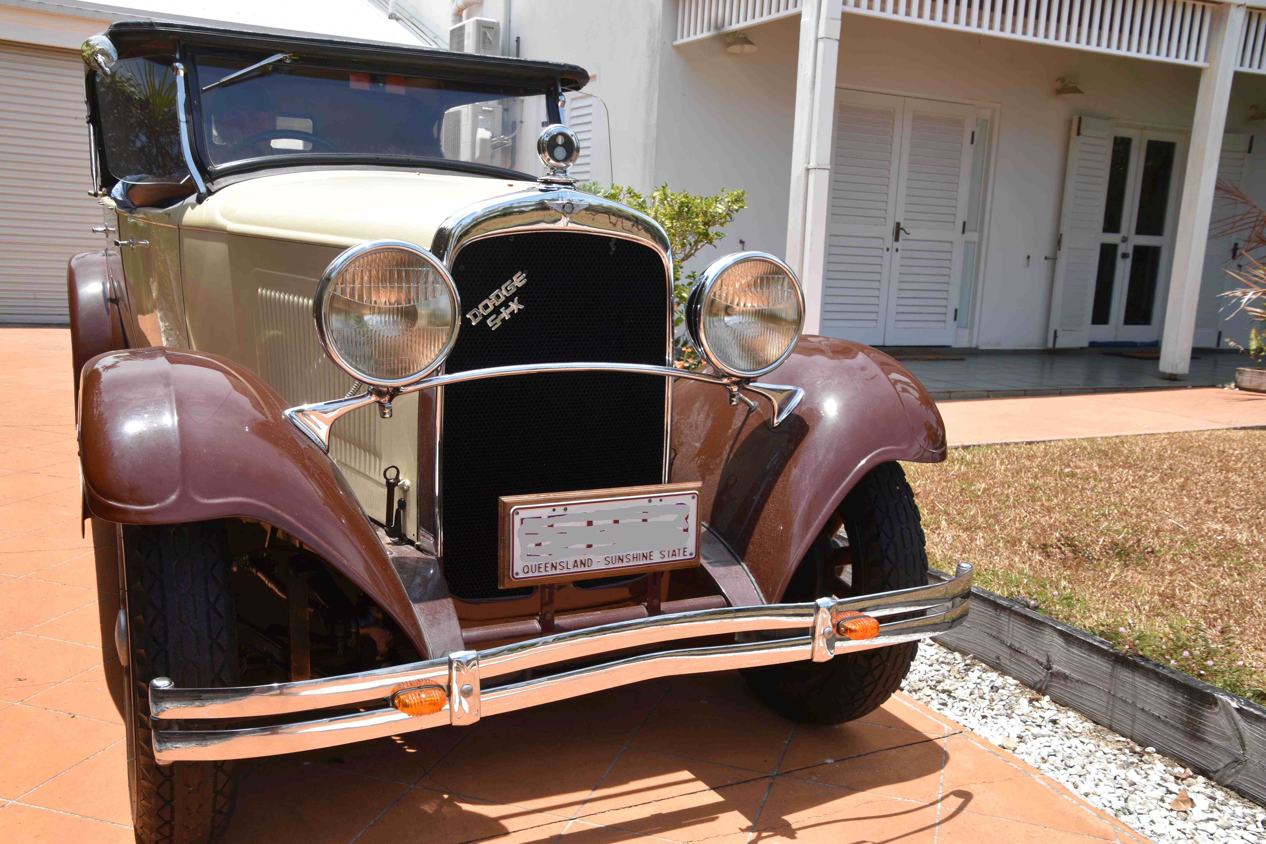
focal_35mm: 33
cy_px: 422
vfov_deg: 40.0
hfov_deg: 57.2
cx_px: 633
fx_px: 1160
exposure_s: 1/250
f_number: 8
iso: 200
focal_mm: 22
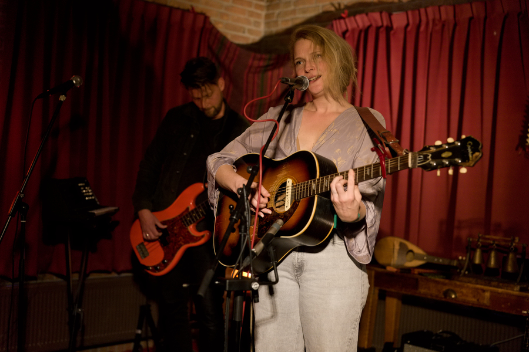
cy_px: 176
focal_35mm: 50
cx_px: 264
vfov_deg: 27.0
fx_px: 735
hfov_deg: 39.6
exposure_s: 1/160
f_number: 2
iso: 1250
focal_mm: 50
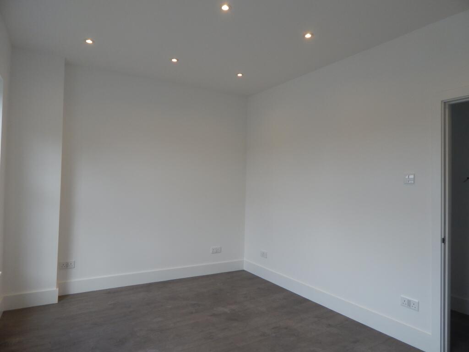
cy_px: 176
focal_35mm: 22
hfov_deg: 76.4
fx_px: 298
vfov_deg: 61.1
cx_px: 234
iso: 125
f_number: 3
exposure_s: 1/200
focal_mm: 4
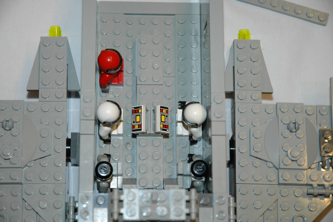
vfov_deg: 13.0
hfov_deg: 19.5
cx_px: 166
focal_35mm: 105
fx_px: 970
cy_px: 111
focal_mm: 70
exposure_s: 1/60
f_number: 4.5
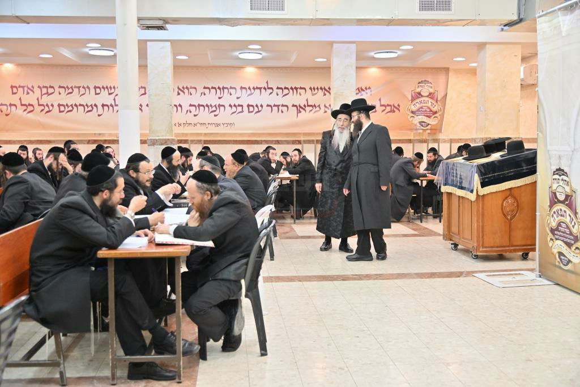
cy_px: 194
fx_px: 612
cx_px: 290
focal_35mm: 38
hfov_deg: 50.7
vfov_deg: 35.1
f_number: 4
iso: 1250
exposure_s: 1/400
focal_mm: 38
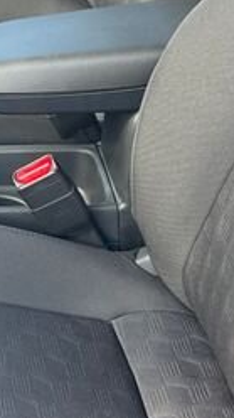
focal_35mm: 117
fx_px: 1294
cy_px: 174
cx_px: -114
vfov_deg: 18.3
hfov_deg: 10.0
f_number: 1.6
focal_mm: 5.1
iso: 80
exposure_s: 1/121
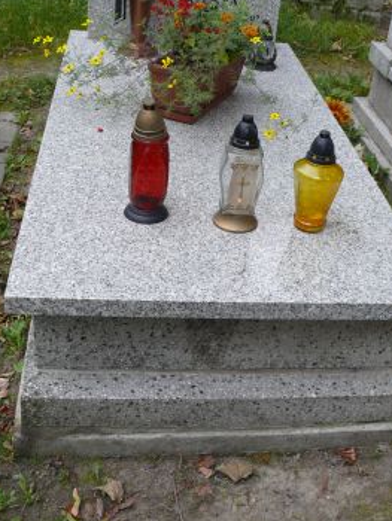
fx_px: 724
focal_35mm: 48
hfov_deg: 30.2
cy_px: 202
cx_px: 228
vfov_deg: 39.4
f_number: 2.8
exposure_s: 1/100
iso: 100
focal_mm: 7.4
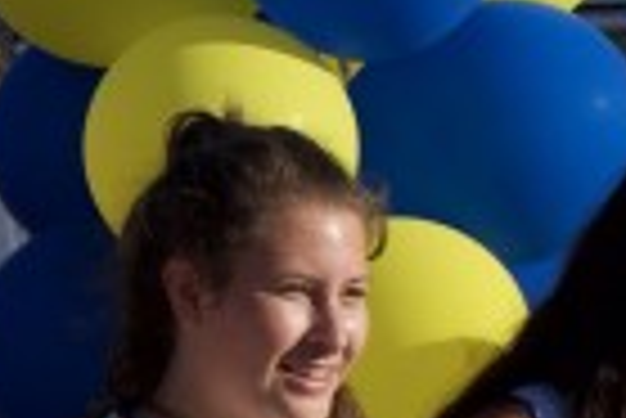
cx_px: -38
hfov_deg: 5.9
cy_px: 575
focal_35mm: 347
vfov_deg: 4.0
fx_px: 6042
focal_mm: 55
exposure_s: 1/500
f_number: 9
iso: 200
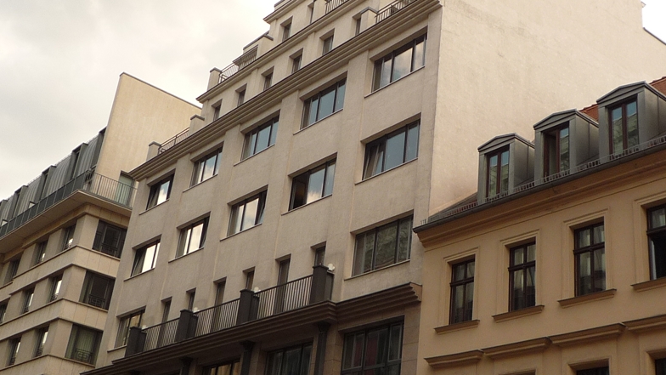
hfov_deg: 41.3
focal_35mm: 50
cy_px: 151
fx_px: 883
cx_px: 335
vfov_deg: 23.9
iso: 100
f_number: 3.2
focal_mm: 4.4
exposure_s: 1/500
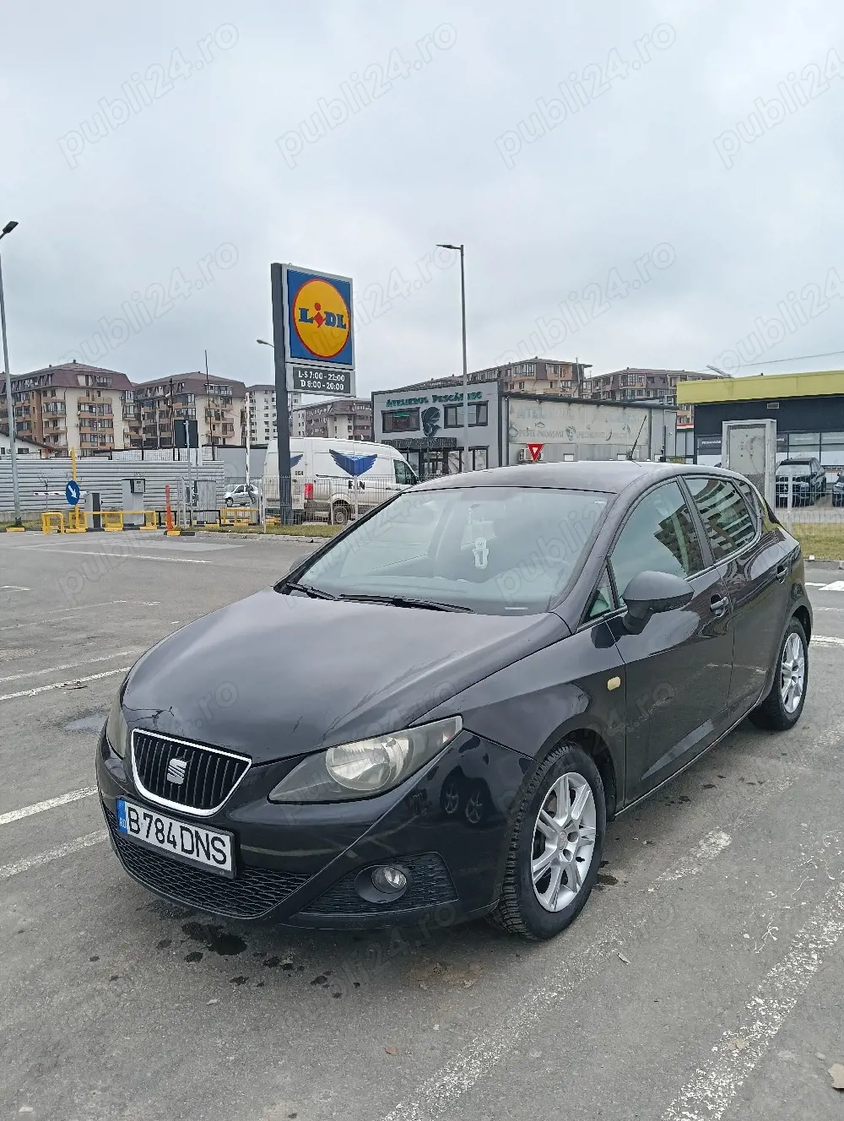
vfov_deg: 65.2
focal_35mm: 27
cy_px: 560
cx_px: 422
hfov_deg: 51.5
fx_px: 875
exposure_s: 1/145
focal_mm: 3.98
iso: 50
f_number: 1.8
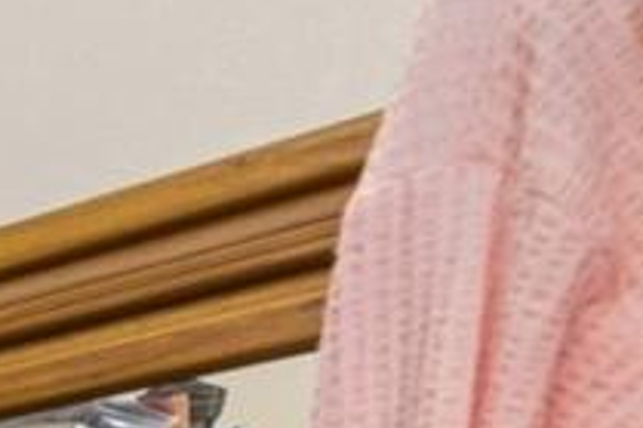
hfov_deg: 13.2
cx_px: -1058
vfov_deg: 12.8
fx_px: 1642
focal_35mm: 92
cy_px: 871
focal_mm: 12
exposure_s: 2
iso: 400
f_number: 11
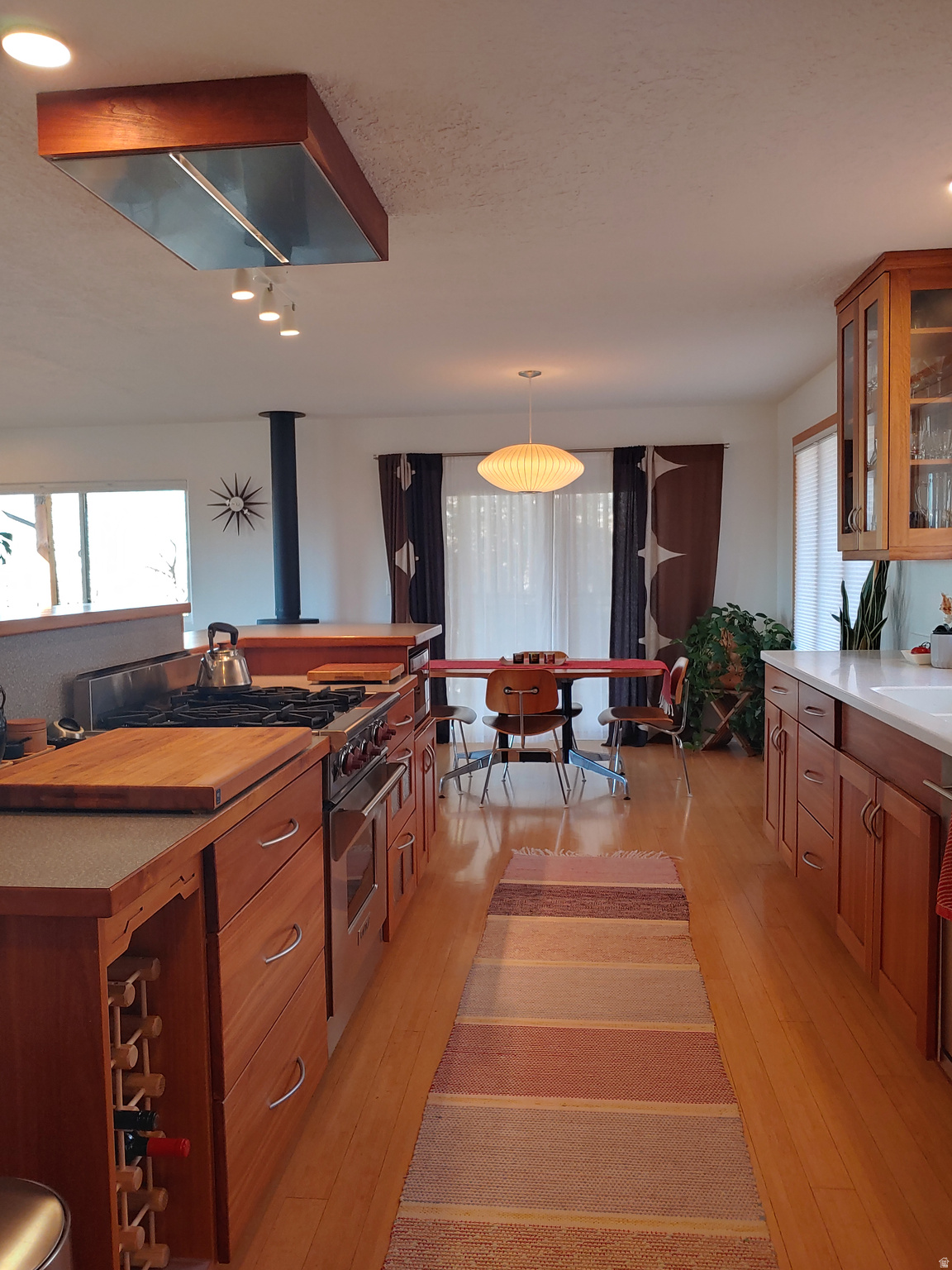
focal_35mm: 25
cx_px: 476
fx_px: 917
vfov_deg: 69.4
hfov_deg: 54.9
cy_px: 635
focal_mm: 4.23
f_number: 1.5
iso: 50
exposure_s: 1/60
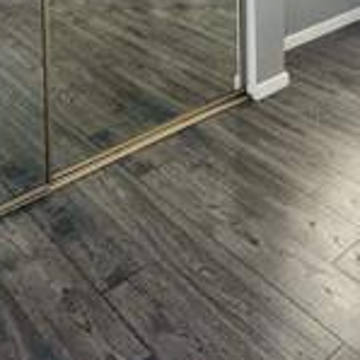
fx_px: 624
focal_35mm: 53
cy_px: -184
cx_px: 244
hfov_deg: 31.9
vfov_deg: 24.7
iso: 250
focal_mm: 2.22
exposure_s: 1/99
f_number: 2.2
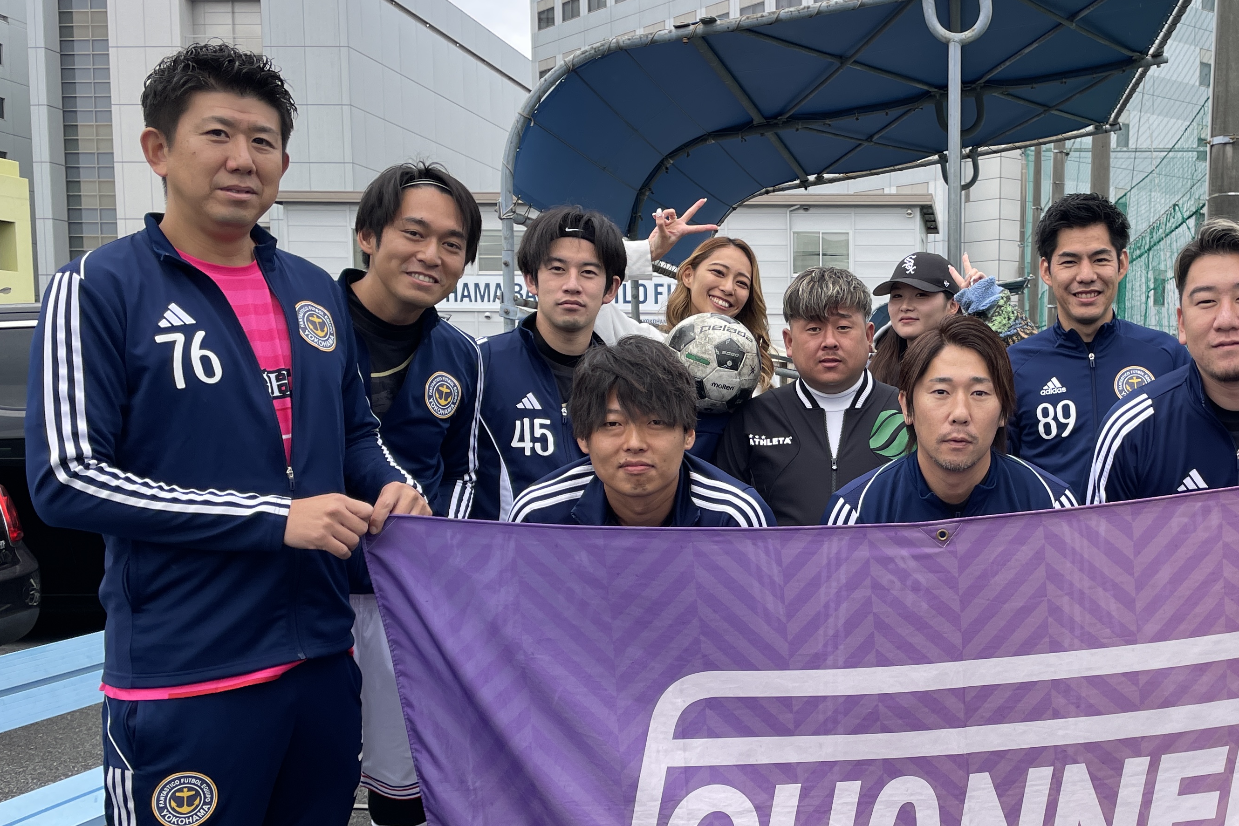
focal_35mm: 41
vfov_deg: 32.4
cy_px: 531
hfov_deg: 46.0
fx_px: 1411
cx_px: 905
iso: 32
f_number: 1.6
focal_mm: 4.2
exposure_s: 1/410
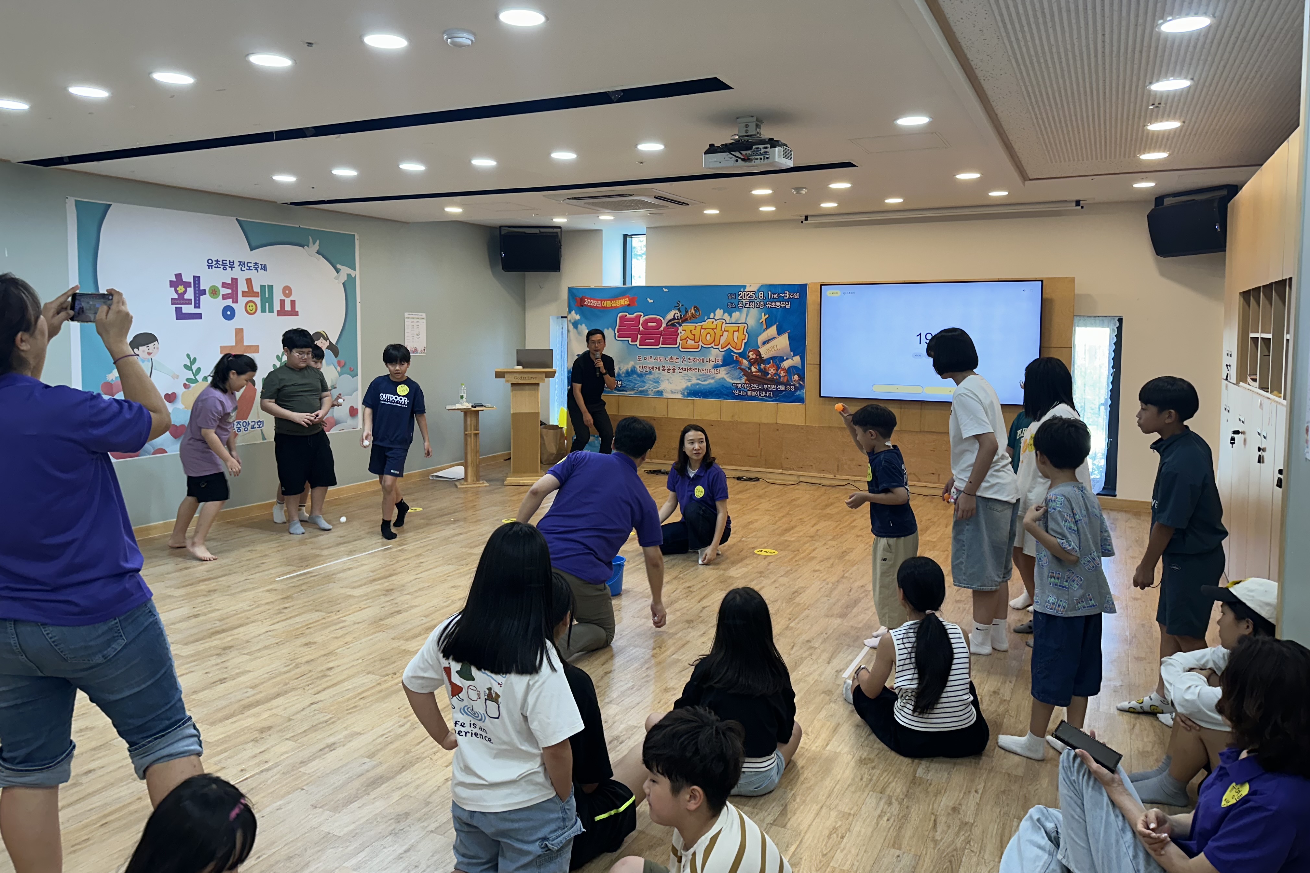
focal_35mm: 25
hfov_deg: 71.5
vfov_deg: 51.2
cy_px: 391
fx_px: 910
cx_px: 655
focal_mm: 6.86
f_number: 1.78
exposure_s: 1/120
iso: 160
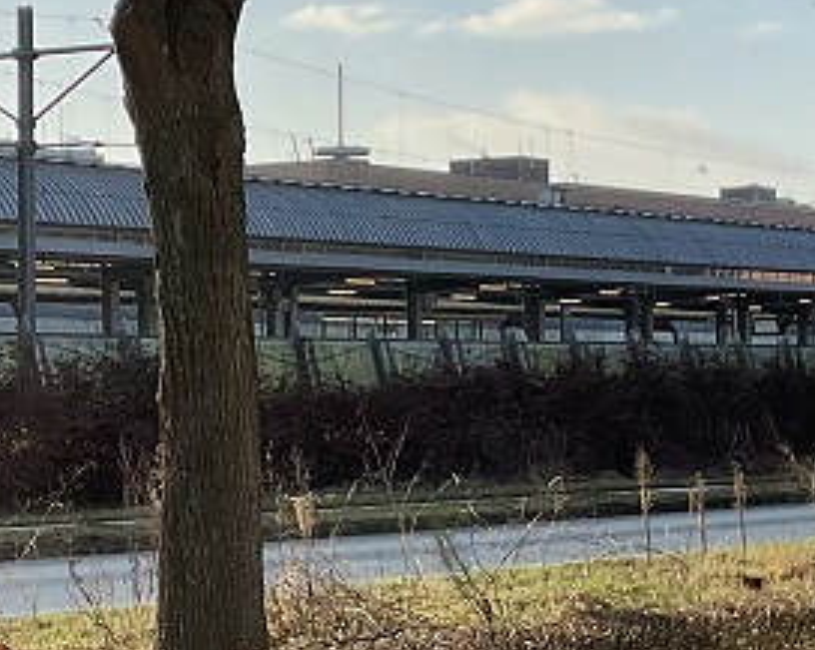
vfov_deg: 12.3
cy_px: 470
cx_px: 279
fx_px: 3012
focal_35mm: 125
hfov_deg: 15.4
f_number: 1.8
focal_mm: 3
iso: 16
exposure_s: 1/1848
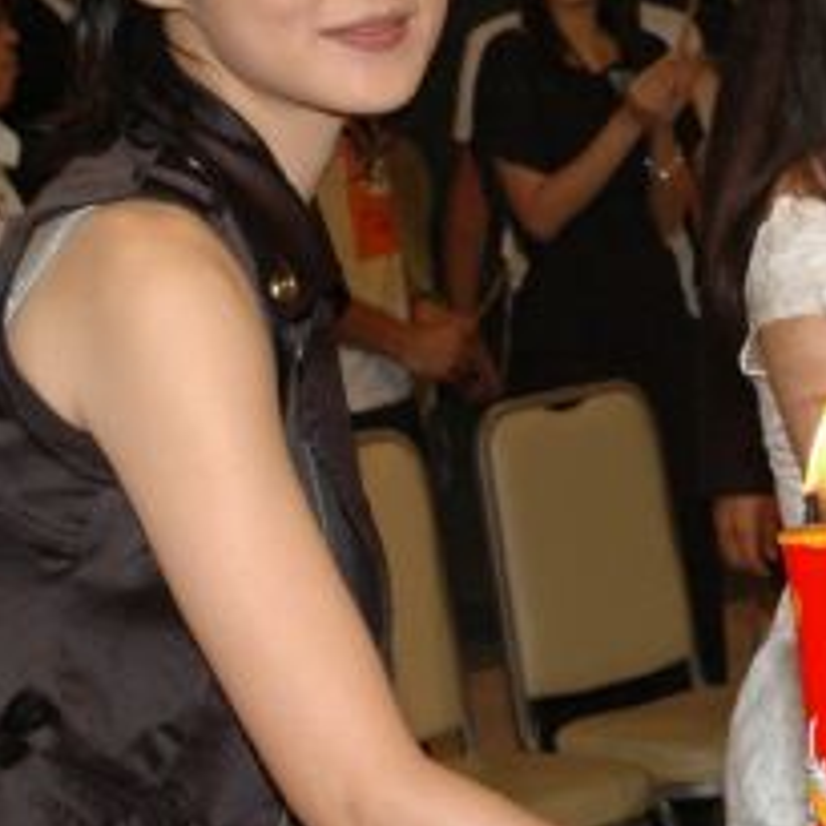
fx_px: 3618
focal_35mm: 134
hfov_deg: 12.8
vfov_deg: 13.0
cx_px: 915
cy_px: 284
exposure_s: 1/100
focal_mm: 36
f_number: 6.3
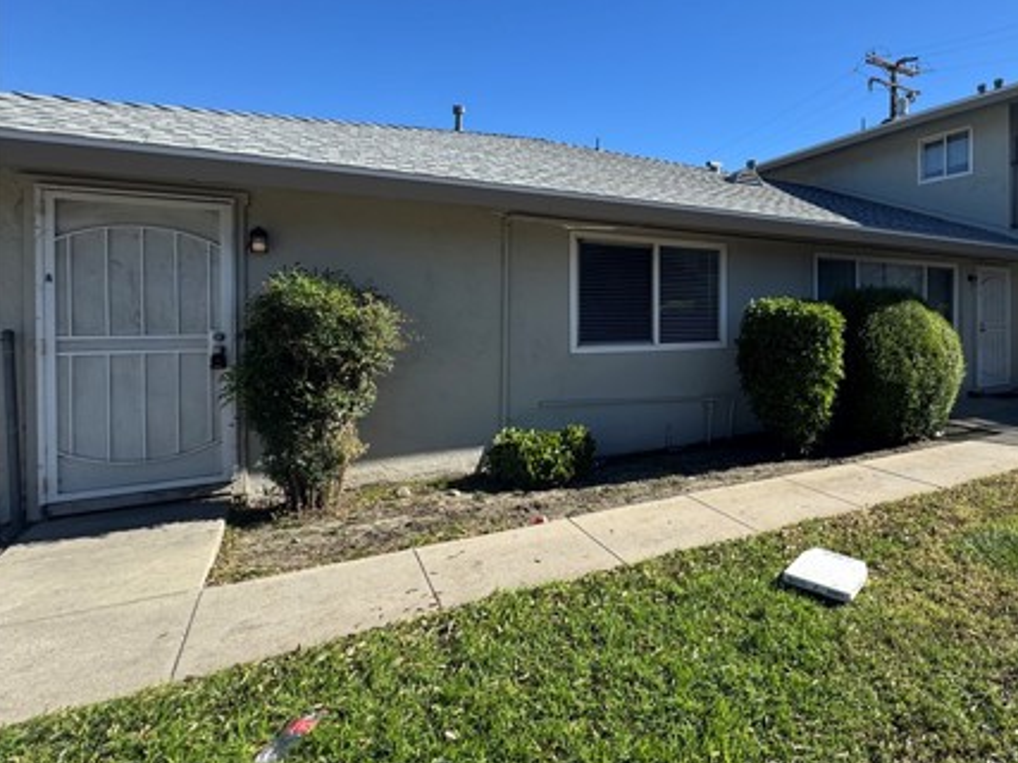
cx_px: 758
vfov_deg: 63.0
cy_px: 320
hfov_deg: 73.7
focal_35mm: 21
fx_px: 617
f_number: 2.2
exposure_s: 1/1063
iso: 50
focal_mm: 2.22
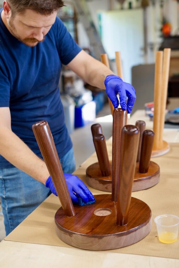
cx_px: 90
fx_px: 372
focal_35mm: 50
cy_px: 134
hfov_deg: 27.1
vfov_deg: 39.6
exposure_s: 1/125
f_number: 2.8
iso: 400
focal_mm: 50
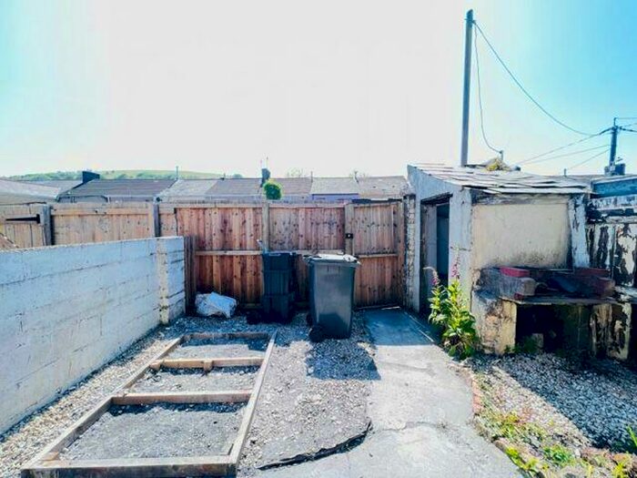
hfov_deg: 106.2
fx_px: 239
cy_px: 239
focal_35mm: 13
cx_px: 318
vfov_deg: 89.9
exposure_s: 1/207
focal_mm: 1.57
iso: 32
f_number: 1.8
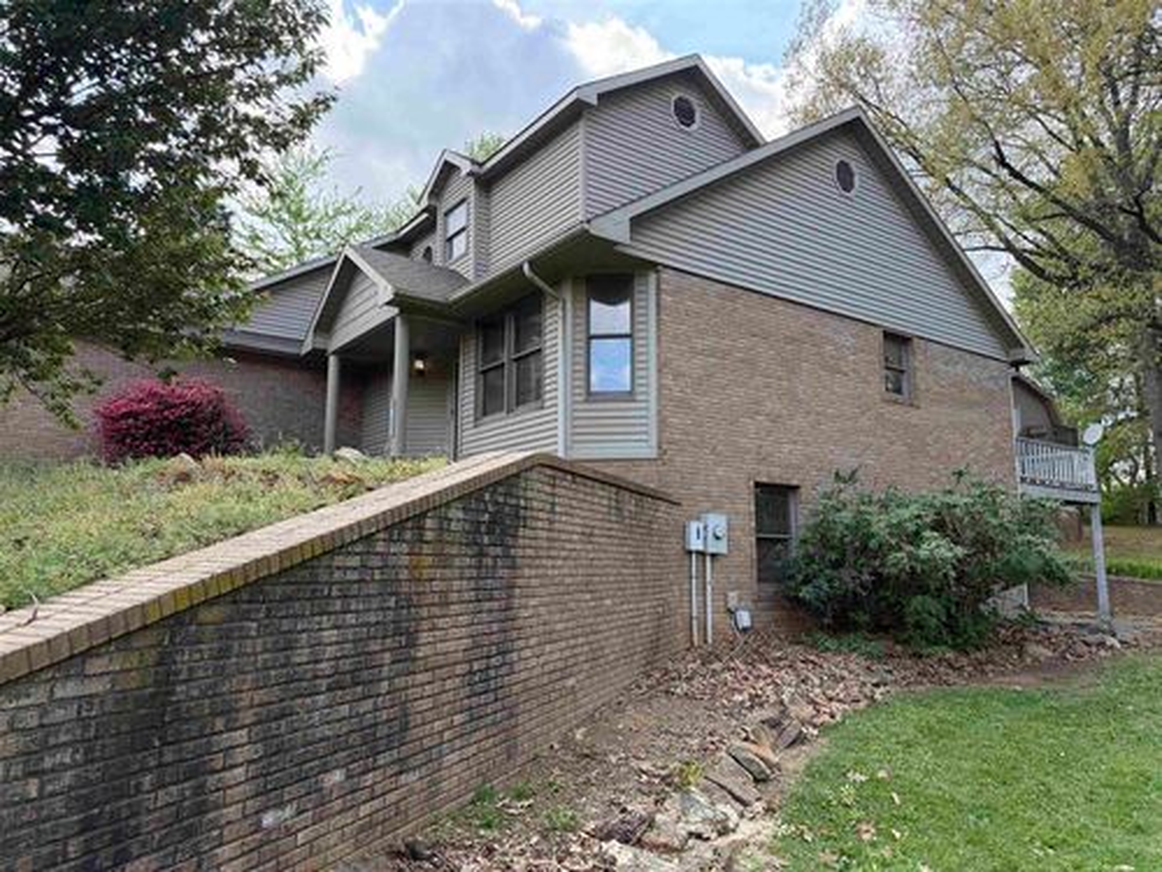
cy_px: 436
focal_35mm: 24
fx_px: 806
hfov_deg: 71.6
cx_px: 581
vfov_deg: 56.8
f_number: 1.78
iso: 100
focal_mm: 6.76
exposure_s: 1/868
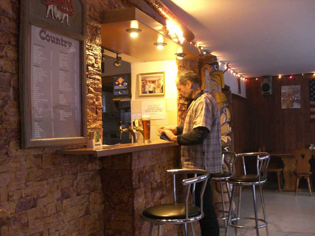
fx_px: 346
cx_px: 158
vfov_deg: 37.7
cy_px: 118
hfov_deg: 49.0
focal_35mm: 38
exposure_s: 1/5
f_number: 3.1
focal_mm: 6.3
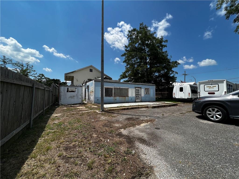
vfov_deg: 89.9
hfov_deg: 106.2
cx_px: 120
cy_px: 90
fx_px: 90
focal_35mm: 13
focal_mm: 1.57
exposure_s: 1/1908
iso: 32
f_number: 1.8
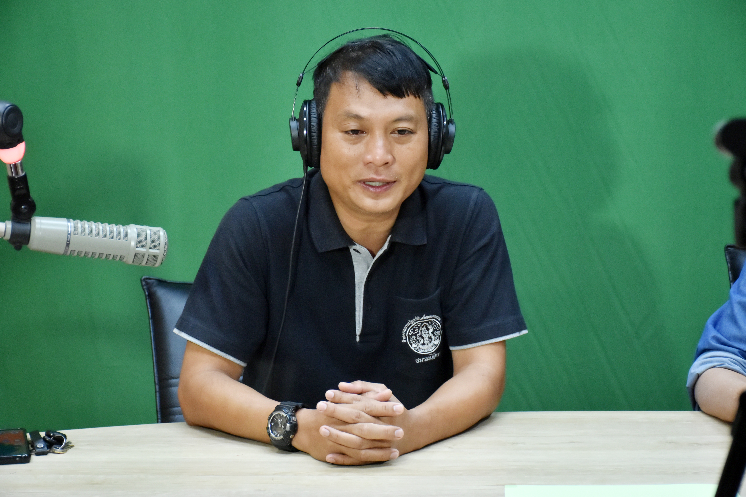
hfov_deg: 21.9
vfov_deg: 14.7
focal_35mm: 93
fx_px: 1927
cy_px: 248
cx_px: 373
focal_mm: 62
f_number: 5
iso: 1100
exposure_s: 1/250
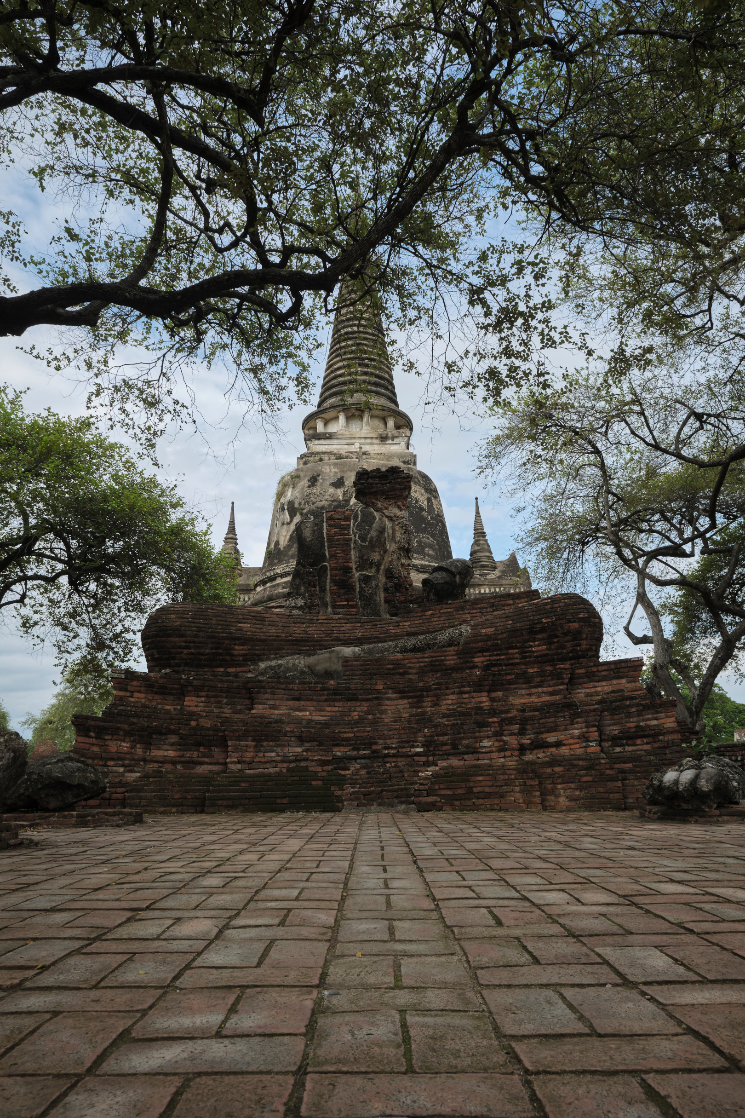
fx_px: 745
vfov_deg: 73.7
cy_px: 559
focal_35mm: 24
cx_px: 372
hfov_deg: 53.1
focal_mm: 16
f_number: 8
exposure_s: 1/80
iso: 320
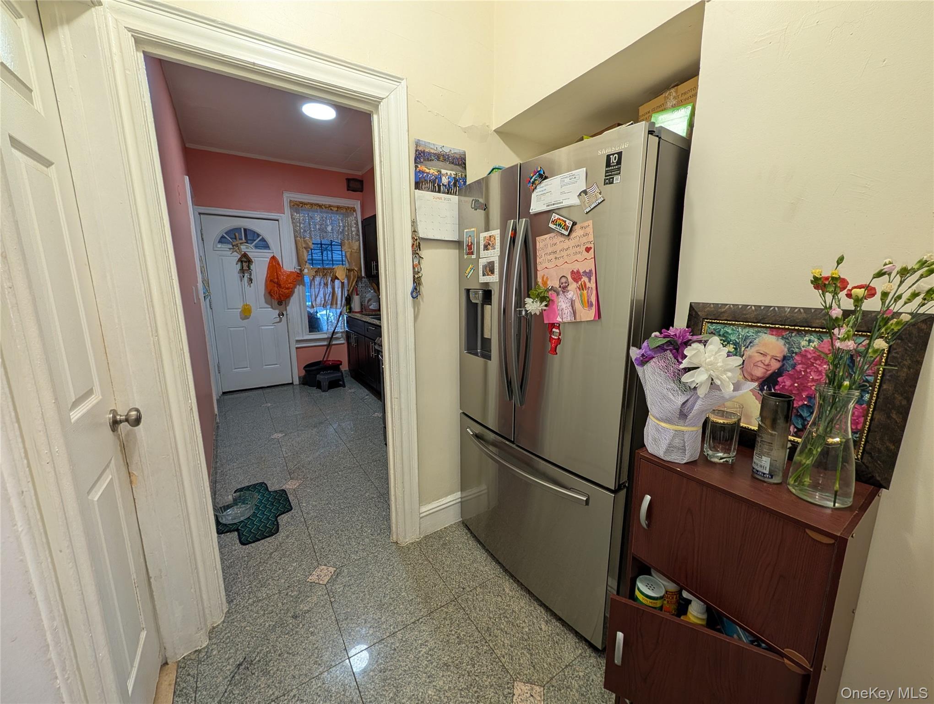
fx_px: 324
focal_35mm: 12
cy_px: 352
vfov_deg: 94.6
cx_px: 467
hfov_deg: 110.5
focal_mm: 2.02
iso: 147
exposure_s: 1/60
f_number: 1.7
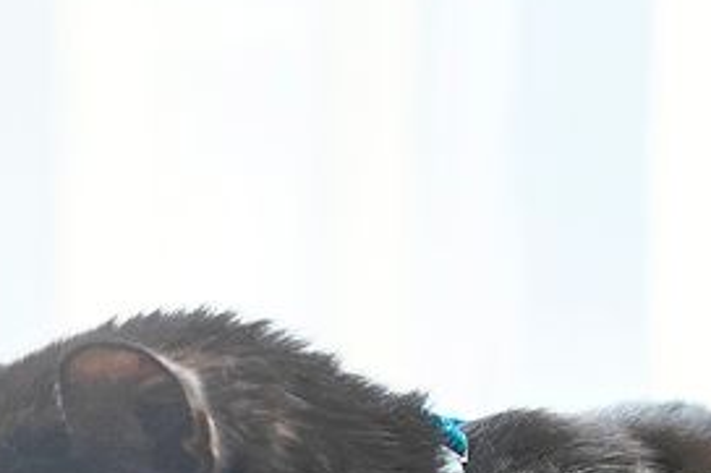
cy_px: 627
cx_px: -416
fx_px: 4046
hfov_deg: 9.7
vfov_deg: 6.6
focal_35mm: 205
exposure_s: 1/320
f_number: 4.5
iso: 800
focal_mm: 45
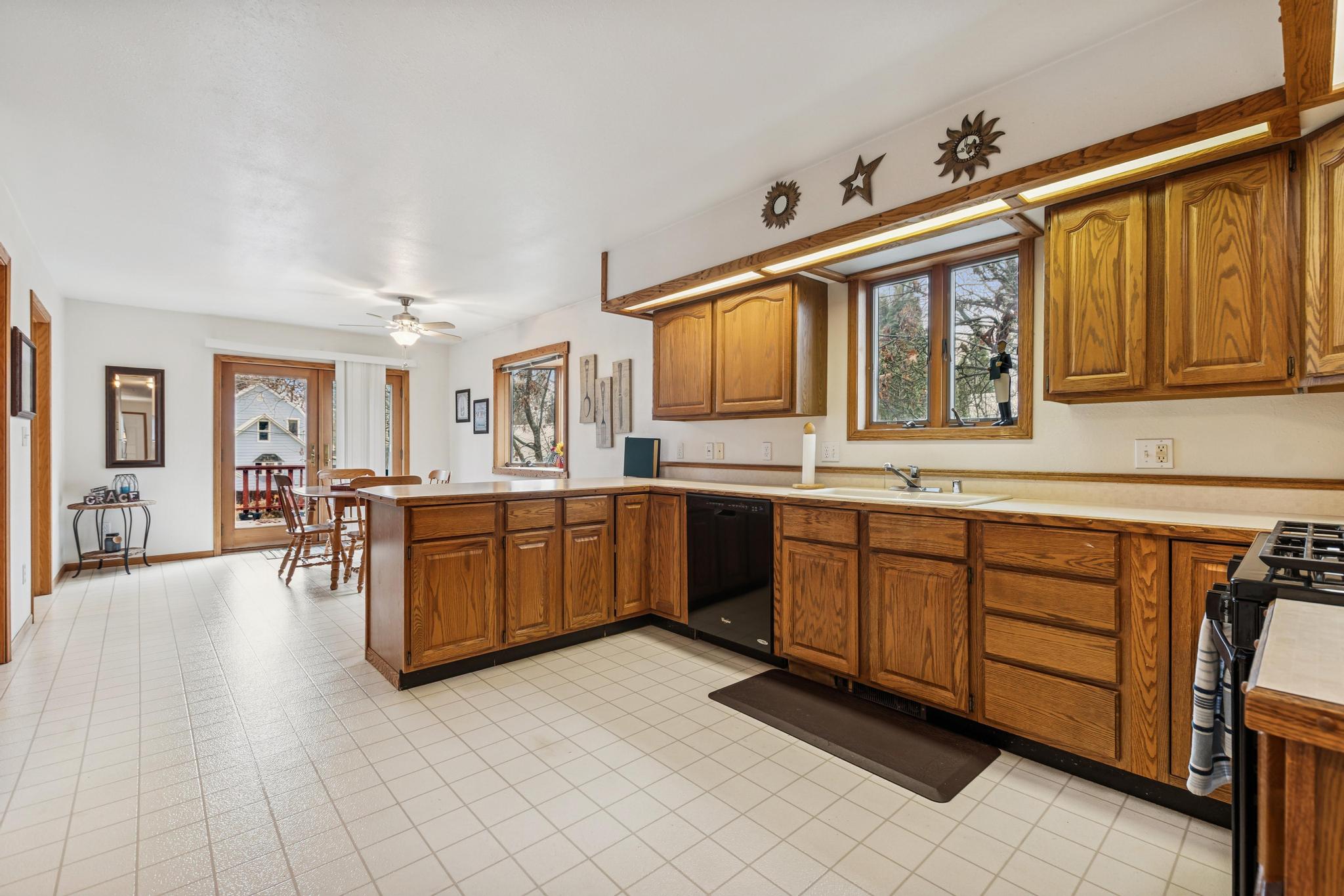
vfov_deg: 77.3
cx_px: 672
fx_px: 560
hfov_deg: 100.4
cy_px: 448
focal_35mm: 15
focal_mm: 10
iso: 100
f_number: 6.3
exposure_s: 1/2.5
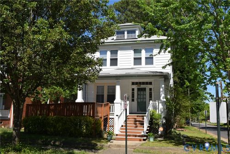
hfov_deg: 53.1
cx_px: 115
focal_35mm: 36
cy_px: 77
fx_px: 230
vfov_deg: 36.9
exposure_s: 1/200
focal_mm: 24
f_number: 11
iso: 100
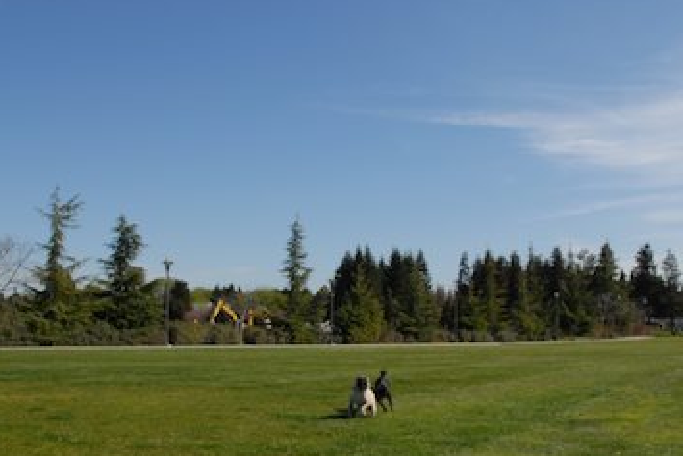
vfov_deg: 34.9
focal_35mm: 38
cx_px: 367
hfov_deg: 50.6
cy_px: 277
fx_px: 721
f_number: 8
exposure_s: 1/250
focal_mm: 18
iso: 100
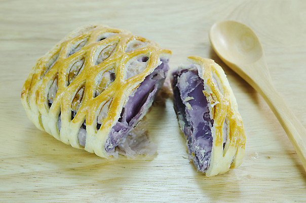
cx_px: 153
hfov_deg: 22.7
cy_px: 102
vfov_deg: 15.1
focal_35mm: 90
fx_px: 763
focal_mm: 60
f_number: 10
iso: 400
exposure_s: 1/30
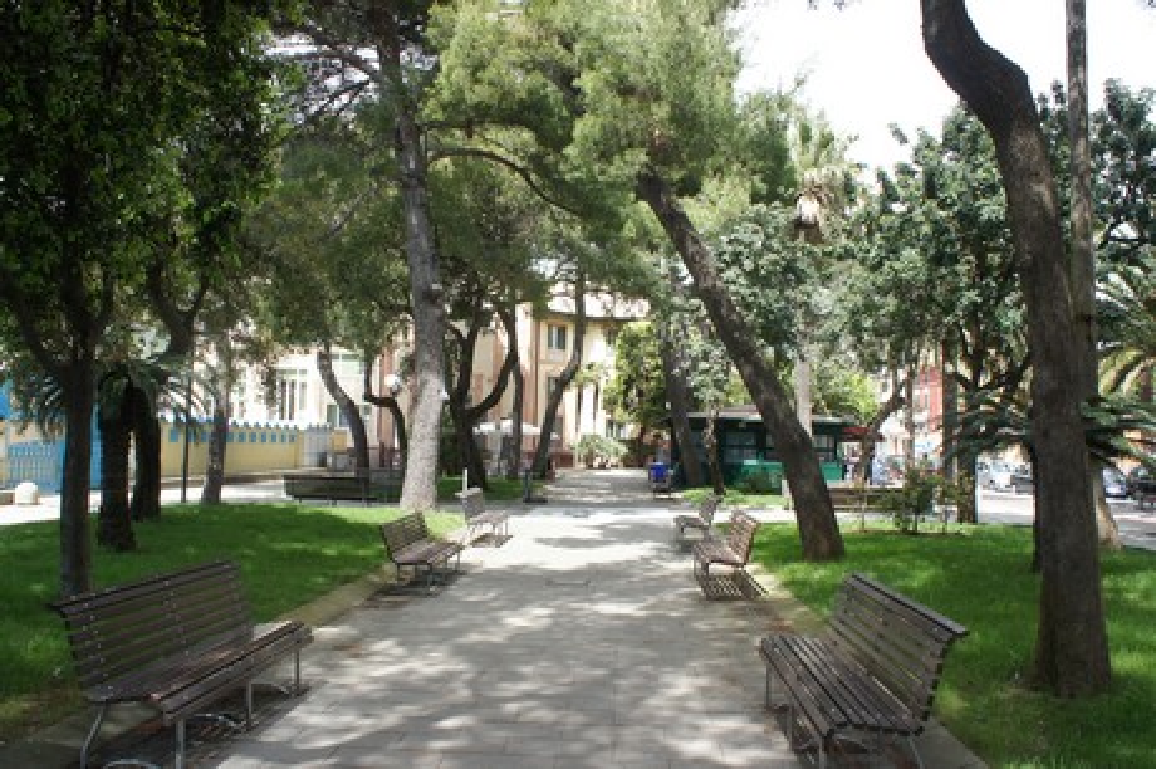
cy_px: 384
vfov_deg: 47.9
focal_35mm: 27
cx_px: 578
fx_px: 866
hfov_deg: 67.4
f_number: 7.1
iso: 320
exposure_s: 1/250
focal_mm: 18
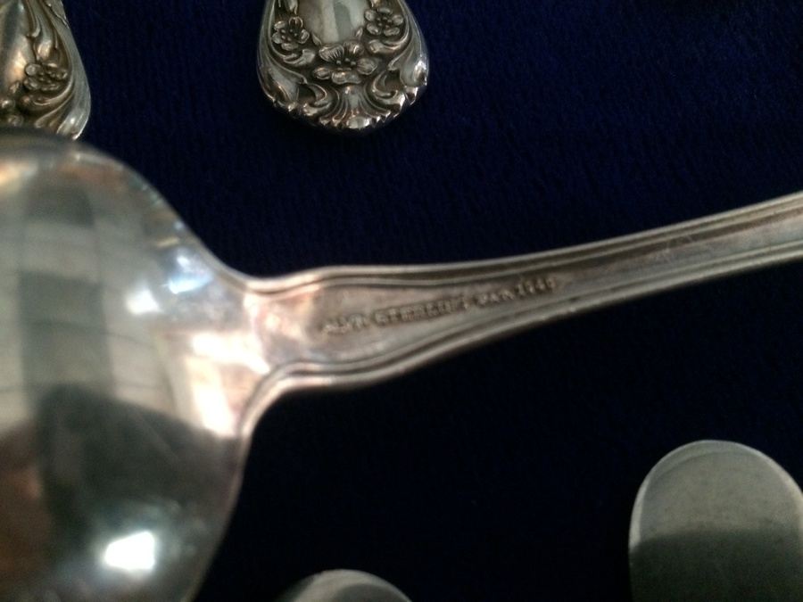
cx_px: 402
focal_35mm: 30
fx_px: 696
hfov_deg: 60.0
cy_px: 301
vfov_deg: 46.8
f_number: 2.2
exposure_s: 1/15
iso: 500
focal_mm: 4.12
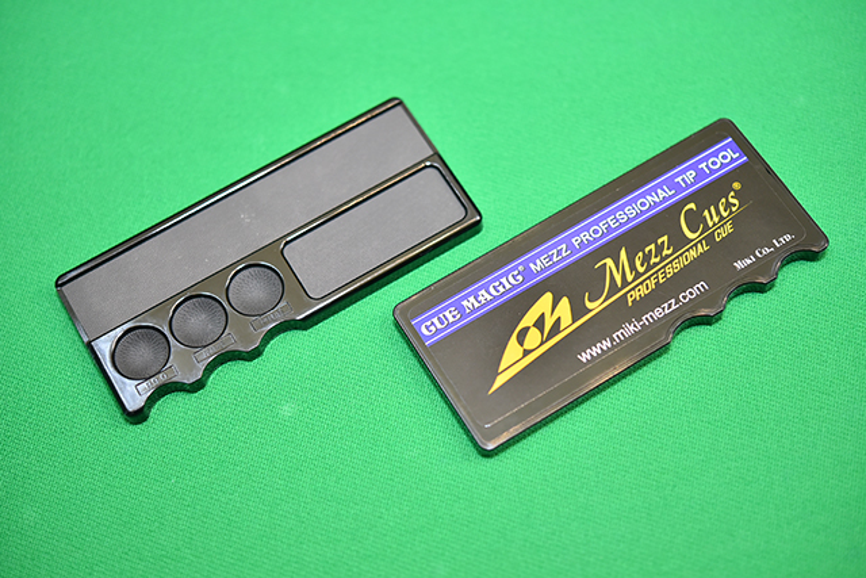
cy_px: 289
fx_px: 1444
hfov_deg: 33.4
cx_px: 433
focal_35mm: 60
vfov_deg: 22.6
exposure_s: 1/320
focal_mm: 60
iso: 1000
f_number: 3.2
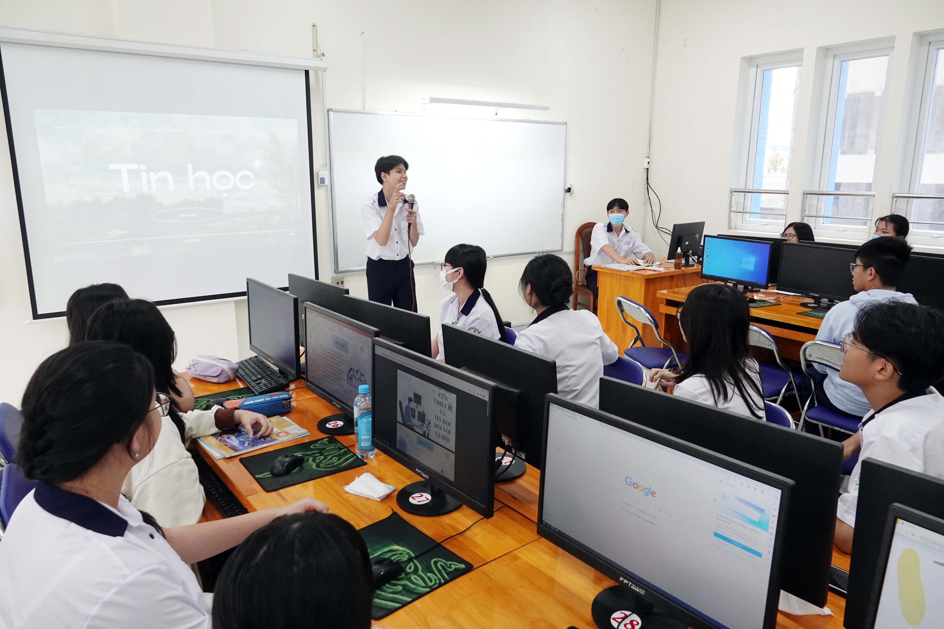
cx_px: 472
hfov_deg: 73.7
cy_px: 314
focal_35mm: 24
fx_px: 629
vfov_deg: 53.1
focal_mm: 8.82
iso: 800
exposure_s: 1/250
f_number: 3.2
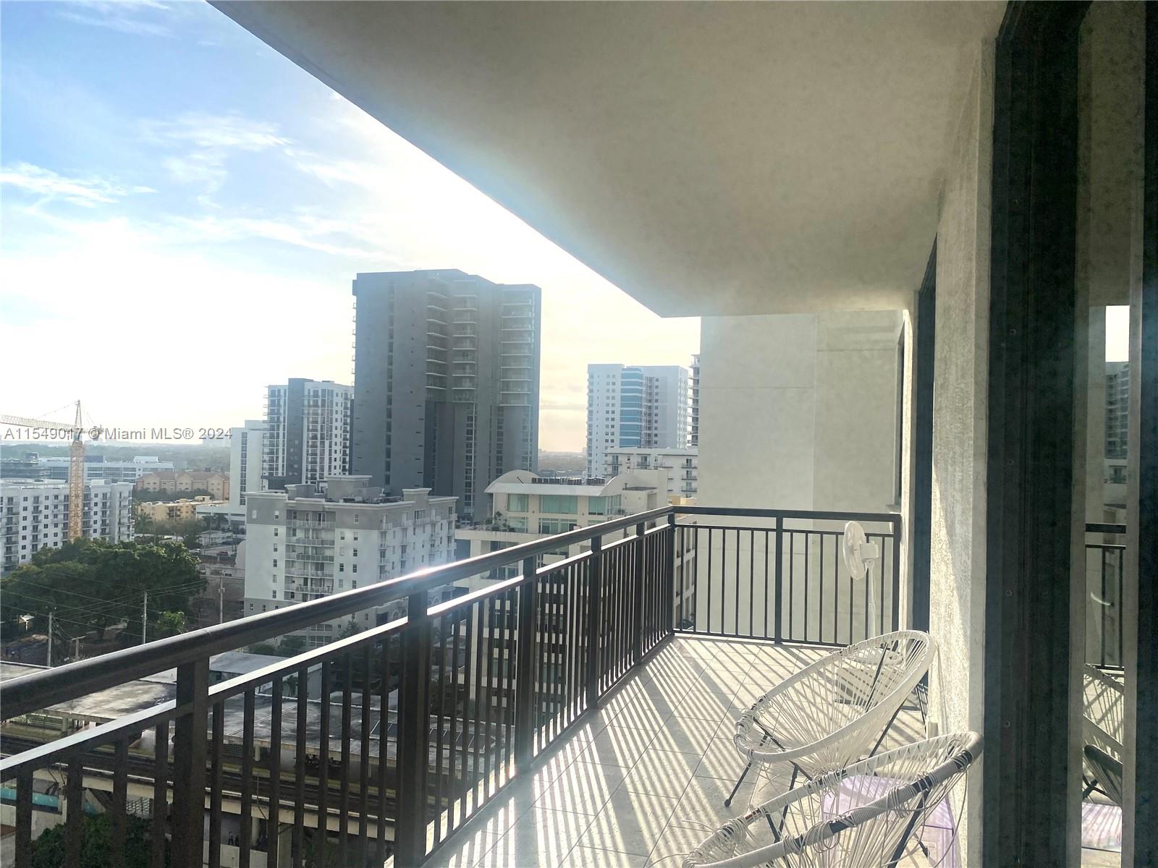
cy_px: 434
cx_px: 579
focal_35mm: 26
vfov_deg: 53.1
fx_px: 870
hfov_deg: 67.3
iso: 32
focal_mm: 4.25
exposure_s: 1/5236
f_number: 1.8
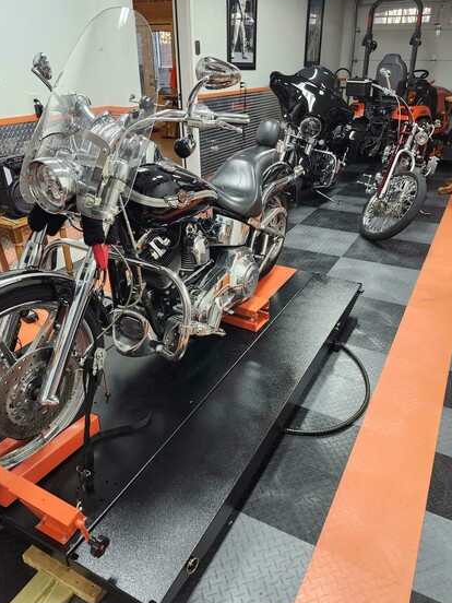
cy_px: 293
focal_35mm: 25
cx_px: 243
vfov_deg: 69.4
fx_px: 435
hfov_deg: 54.8
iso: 800
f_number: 1.8
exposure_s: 1/120
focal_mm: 5.54
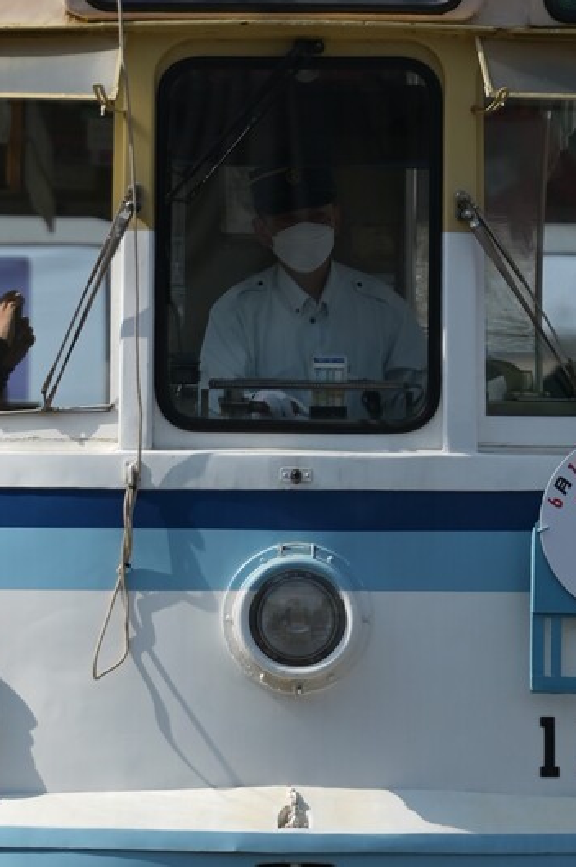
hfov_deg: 2.4
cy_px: 141
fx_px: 13522
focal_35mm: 562
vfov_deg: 3.7
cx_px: 270
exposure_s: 1/1600
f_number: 2.8
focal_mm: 200
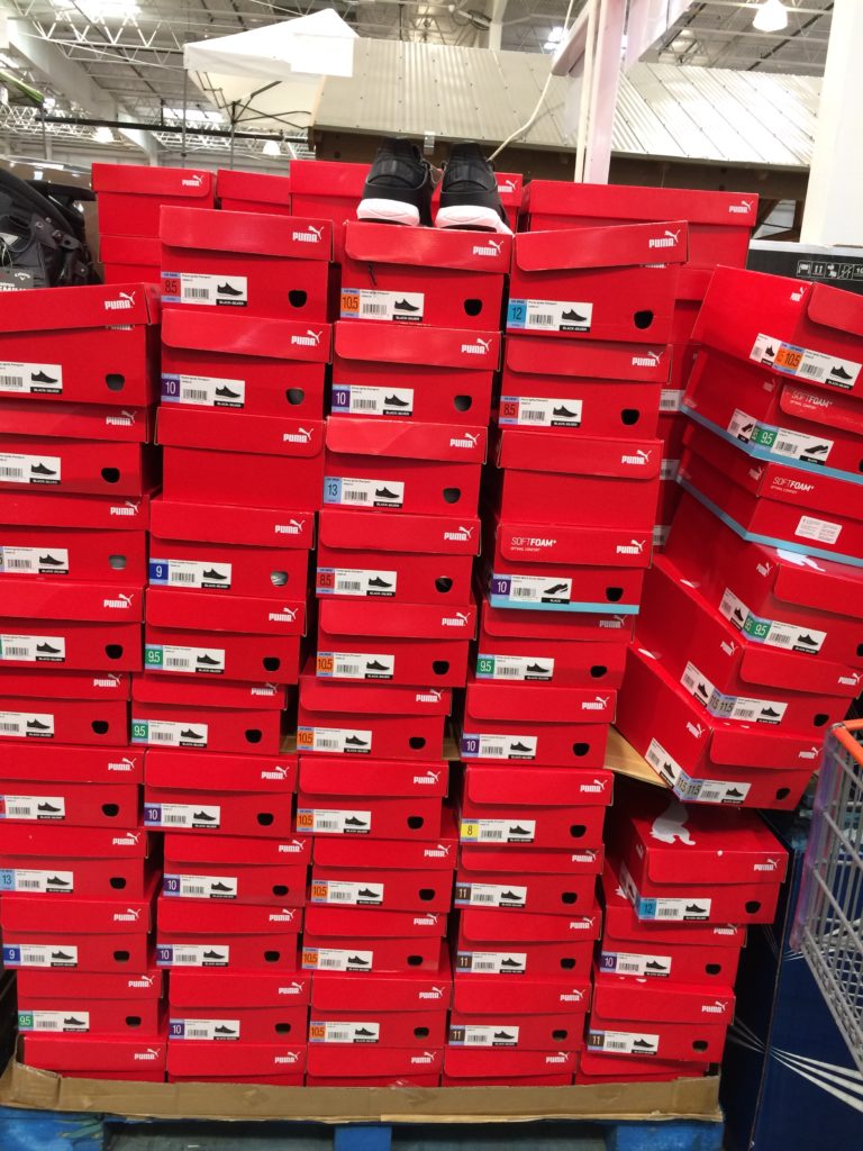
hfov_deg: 48.2
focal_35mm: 29
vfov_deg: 61.7
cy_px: 576
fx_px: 964
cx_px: 432
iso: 100
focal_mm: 4.15
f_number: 2.2
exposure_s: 1/30
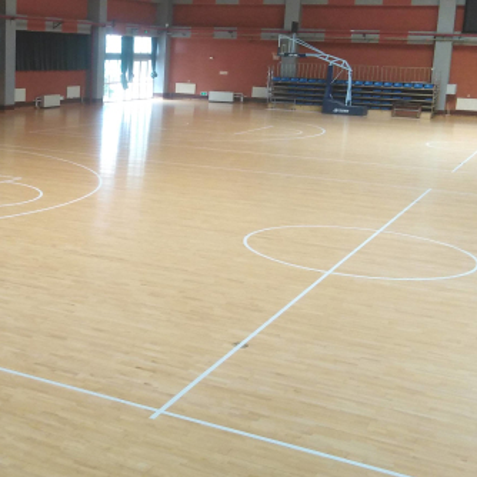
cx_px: 81
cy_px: 207
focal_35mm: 53
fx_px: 826
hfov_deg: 31.2
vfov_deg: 32.2
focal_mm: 3.46
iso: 267
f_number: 2.2
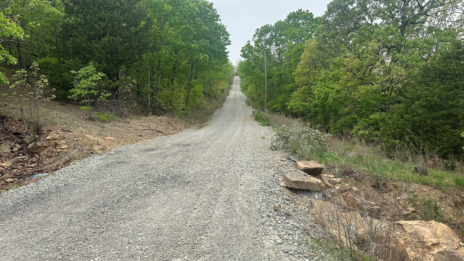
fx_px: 332
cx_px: 228
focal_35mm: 27
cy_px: 146
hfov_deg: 69.9
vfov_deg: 42.8
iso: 80
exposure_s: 1/1321
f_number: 1.78
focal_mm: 6.86
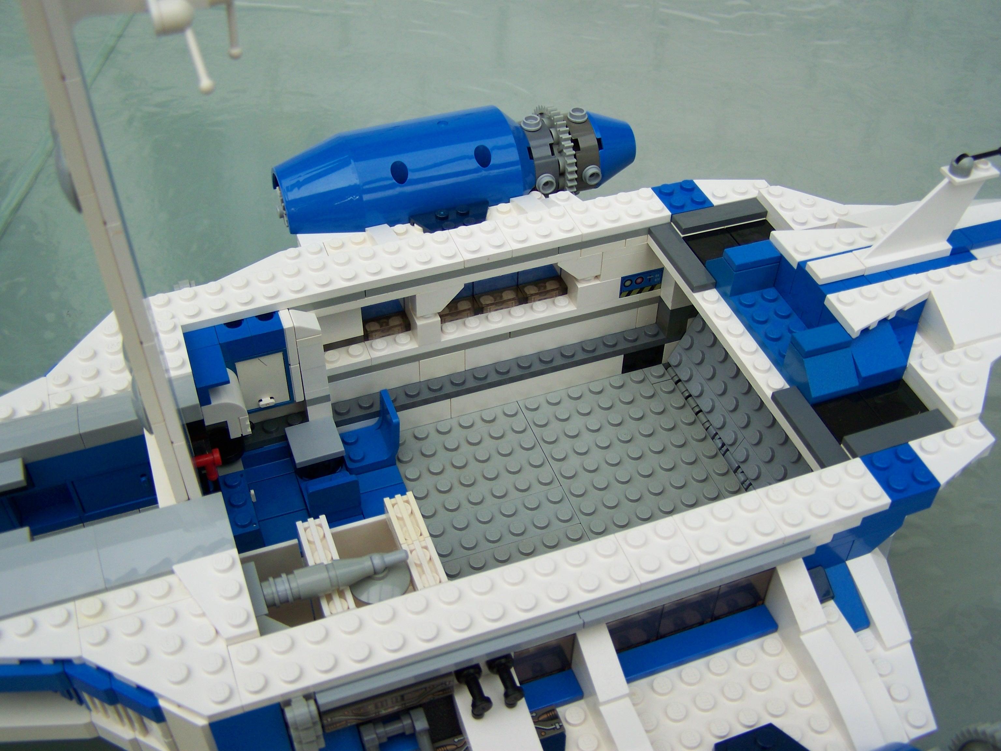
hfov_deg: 49.0
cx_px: 500
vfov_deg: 37.7
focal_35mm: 38
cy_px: 376
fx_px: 1099
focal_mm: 6.3
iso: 64
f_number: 2.8
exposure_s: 1/200
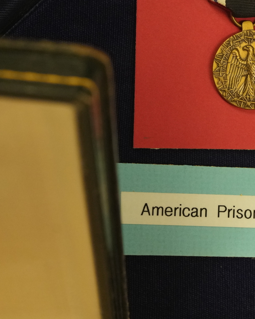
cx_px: 246
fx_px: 849
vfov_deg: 21.0
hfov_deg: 16.8
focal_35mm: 90
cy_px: 59
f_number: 8
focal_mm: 35
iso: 3200
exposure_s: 1/40
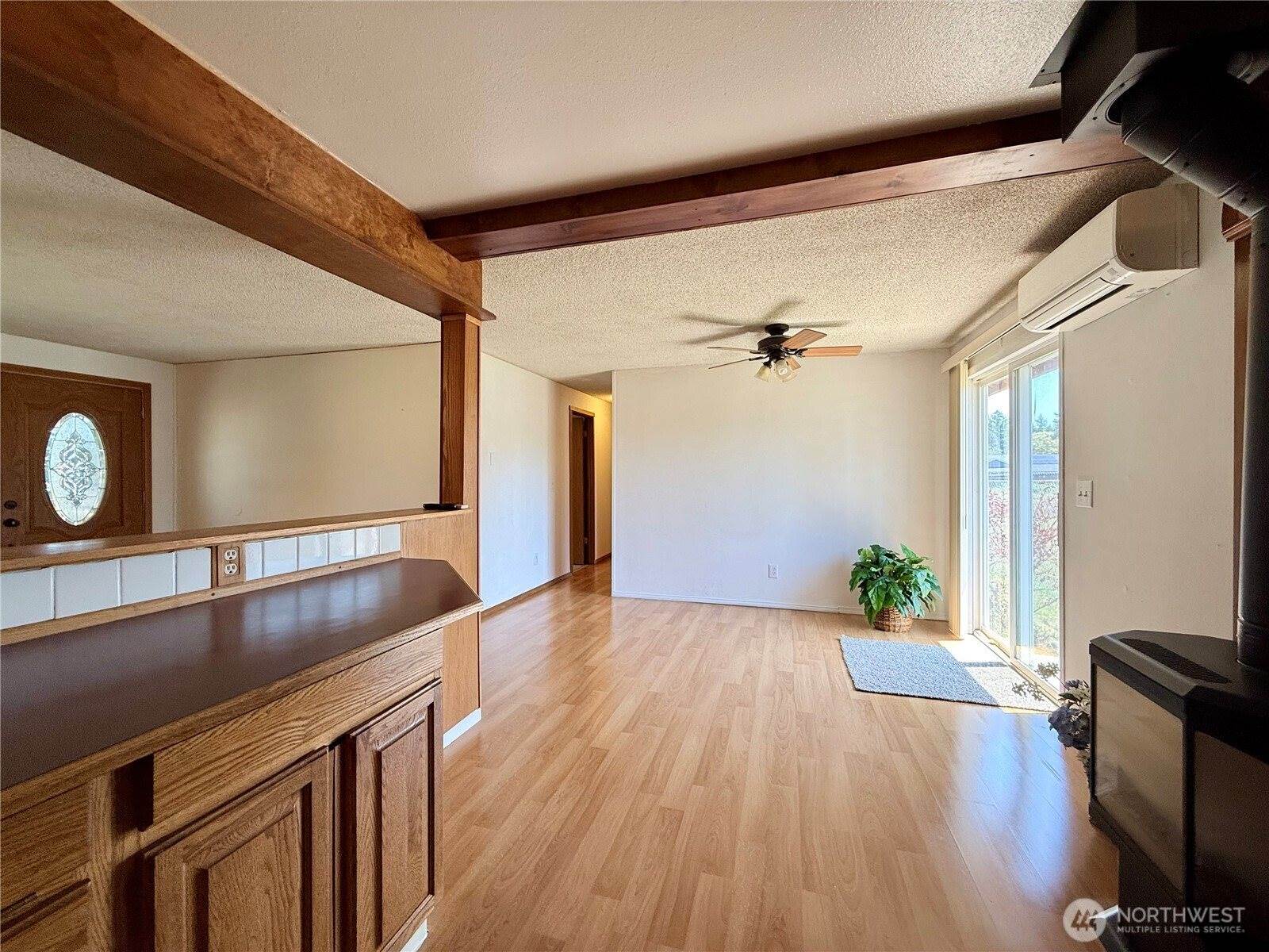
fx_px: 513
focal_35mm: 14
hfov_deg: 102.1
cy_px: 476
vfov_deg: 85.7
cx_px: 634
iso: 125
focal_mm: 2.22
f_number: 2.2
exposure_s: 1/120
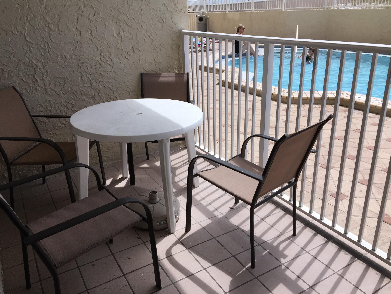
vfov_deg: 48.2
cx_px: 196
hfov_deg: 61.7
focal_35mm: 29
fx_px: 328
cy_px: 147
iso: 40
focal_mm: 4.15
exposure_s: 1/2639
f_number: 2.2
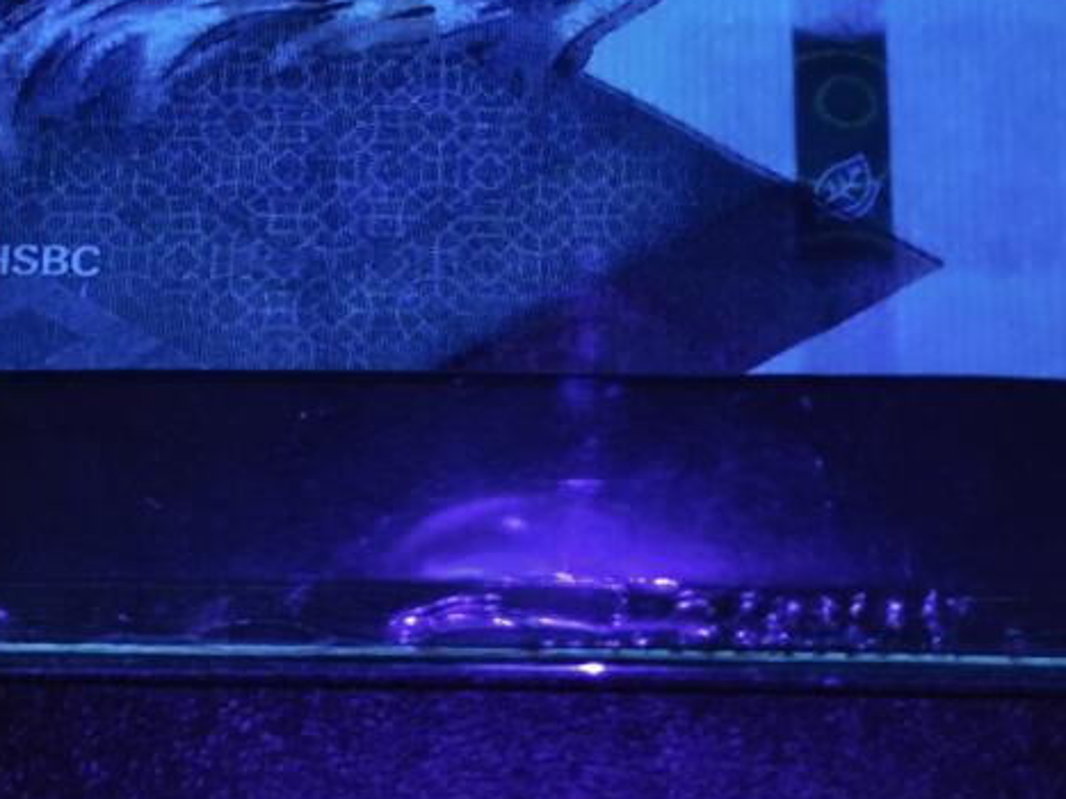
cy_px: -368
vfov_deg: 9.6
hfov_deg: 13.2
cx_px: 511
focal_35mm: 150
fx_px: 4618
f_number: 1.63
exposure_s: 1/11.1
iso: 2500
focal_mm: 5.85
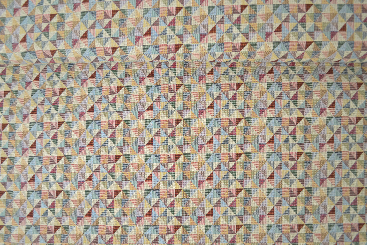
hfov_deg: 61.9
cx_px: 184
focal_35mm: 30
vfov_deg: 43.6
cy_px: 122
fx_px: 306
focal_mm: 20
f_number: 3.8
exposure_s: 1/40
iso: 100
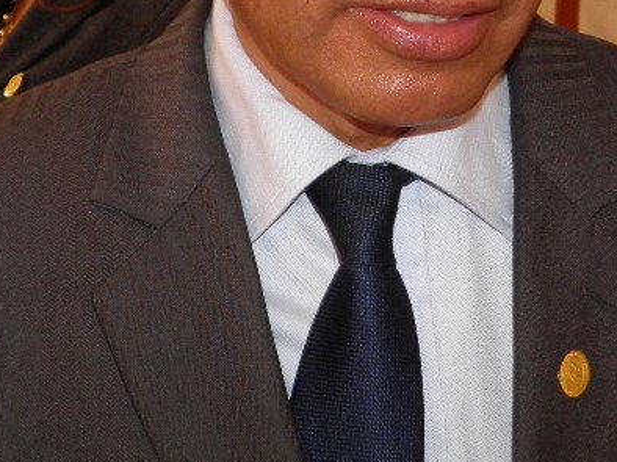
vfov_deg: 15.8
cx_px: 330
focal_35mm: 91
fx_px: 1621
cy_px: -28
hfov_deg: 21.5
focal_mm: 4.9
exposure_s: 1/30
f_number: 2.8
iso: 100
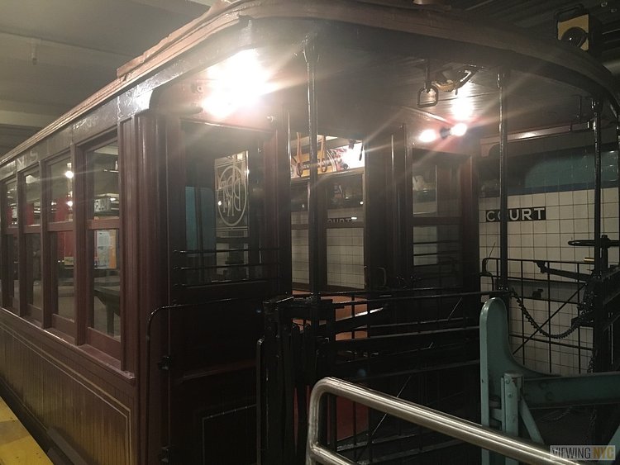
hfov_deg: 61.6
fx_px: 520
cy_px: 232
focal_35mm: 29
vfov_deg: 48.3
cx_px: 310
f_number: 2.2
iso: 250
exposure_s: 1/15
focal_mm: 4.15
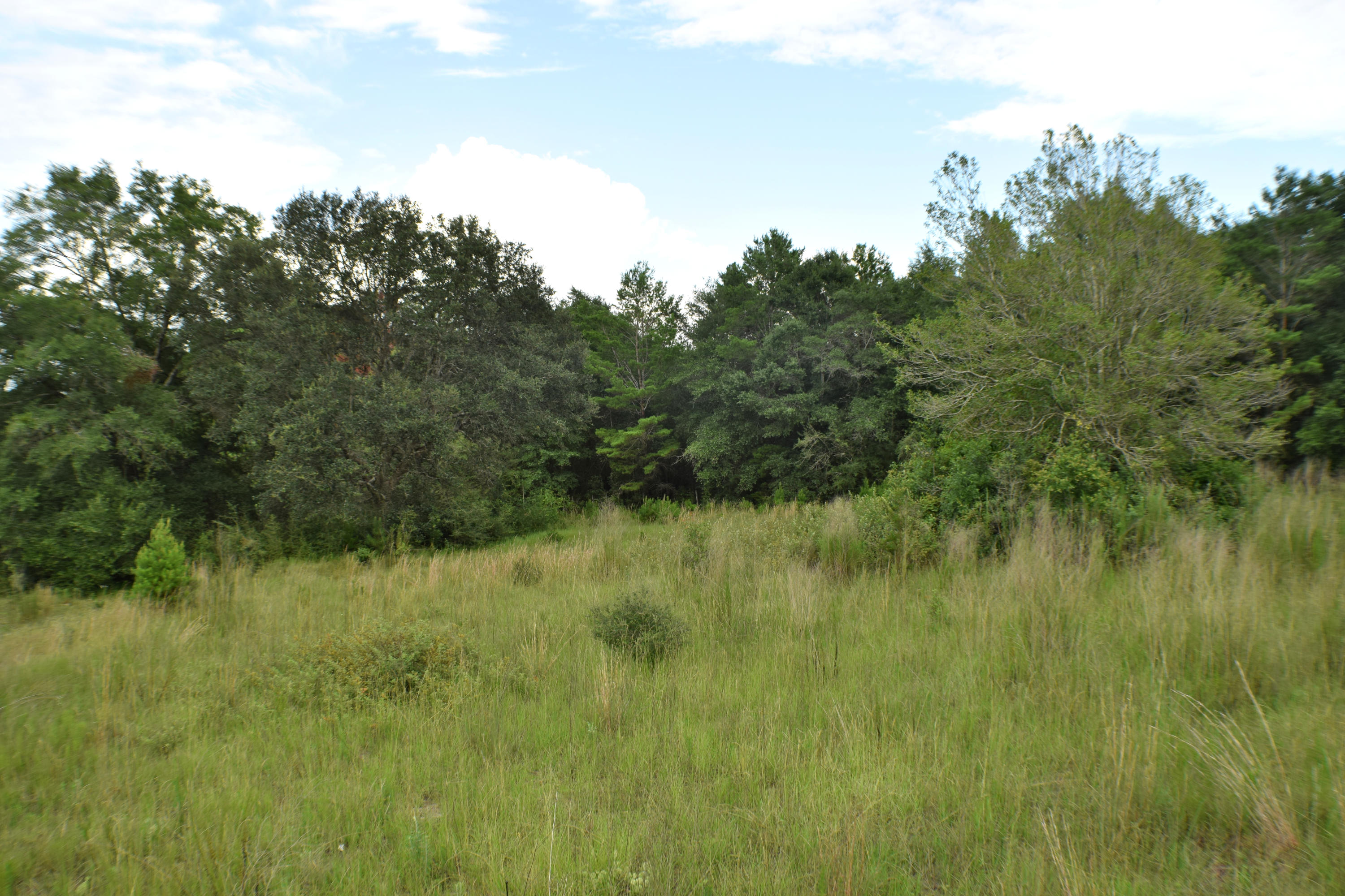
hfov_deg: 53.1
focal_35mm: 36
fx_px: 1345
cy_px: 448
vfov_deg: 36.9
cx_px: 672
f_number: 6.3
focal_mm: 24
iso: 100
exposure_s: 1/100
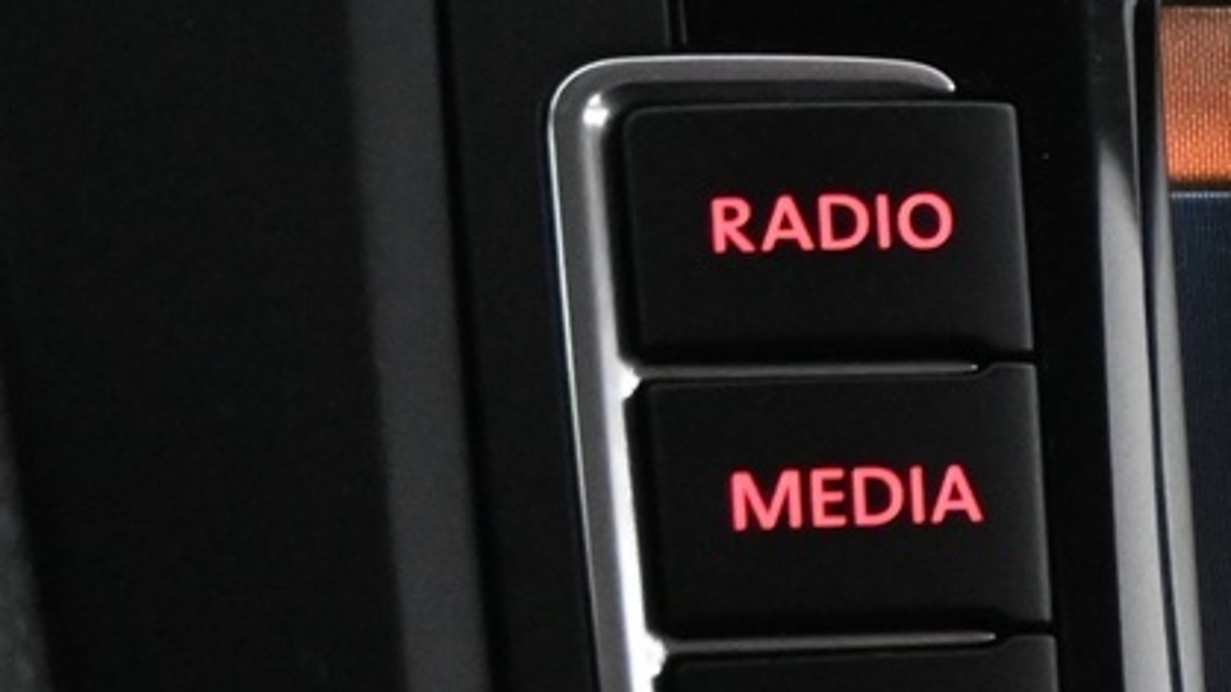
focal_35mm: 149
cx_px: 2232
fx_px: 4864
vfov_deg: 8.1
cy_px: 733
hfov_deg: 13.0
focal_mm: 24.5
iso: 5600
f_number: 4.2
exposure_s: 1/40
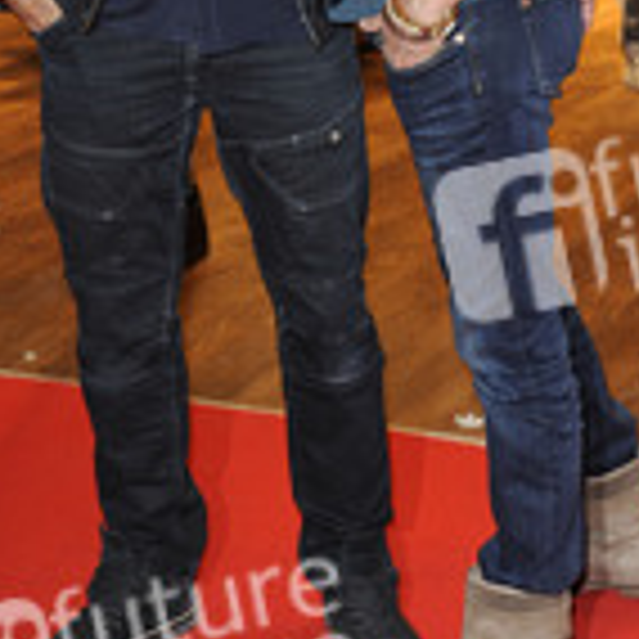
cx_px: 256
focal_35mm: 115
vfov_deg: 14.9
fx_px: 2402
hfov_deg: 15.1
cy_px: -9
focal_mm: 48
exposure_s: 1/160
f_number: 5.6
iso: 800
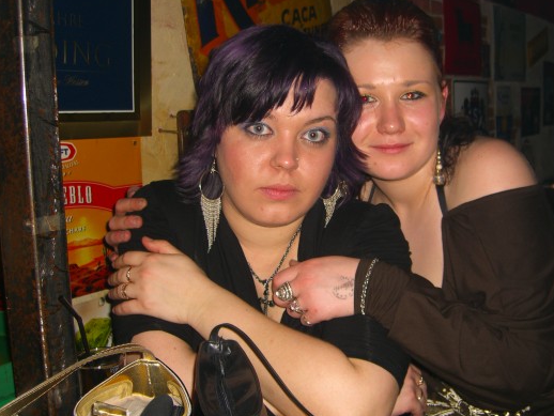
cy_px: 196
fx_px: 705
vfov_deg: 32.9
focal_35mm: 44
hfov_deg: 42.8
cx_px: 318
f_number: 2.8
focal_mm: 7.9
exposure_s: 1/60
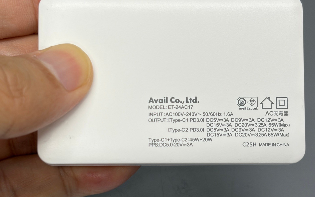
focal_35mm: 62
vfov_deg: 20.9
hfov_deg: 33.0
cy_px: 80
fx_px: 532
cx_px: 168
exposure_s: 1/60
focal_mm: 5.96
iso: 25
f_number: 1.6
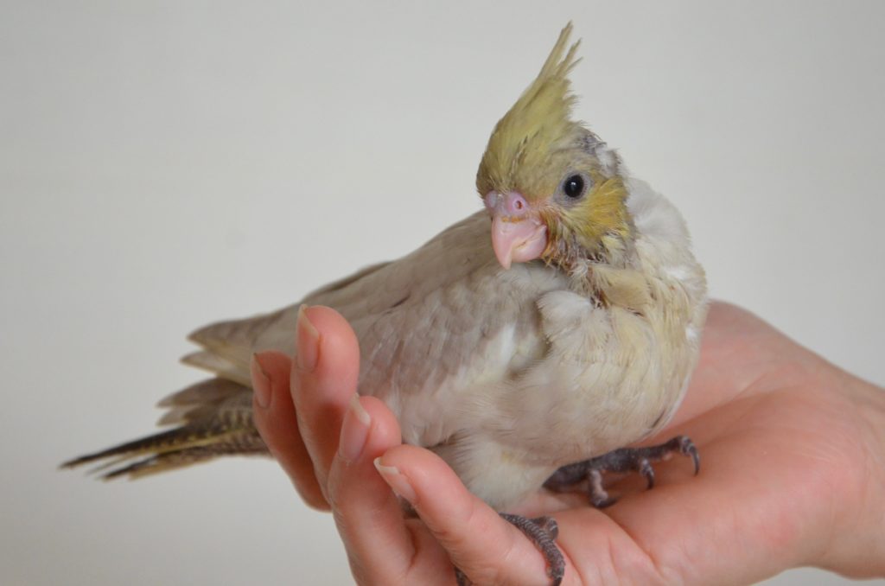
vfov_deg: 13.0
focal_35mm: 105
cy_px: 293
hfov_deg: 19.5
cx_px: 442
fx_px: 2576
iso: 1600
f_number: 5.3
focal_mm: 70
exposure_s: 1/125
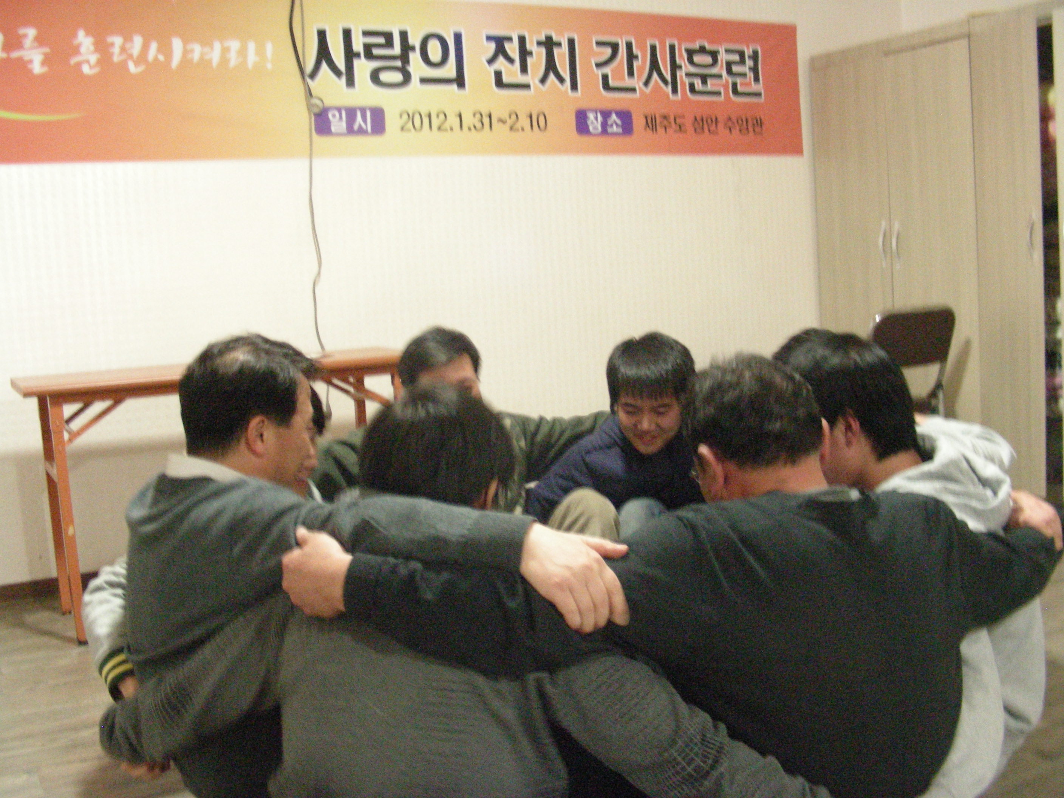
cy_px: 399
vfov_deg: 37.7
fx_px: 1168
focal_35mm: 38
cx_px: 532
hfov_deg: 49.0
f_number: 3.5
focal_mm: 6.3
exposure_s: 1/7.2
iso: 800
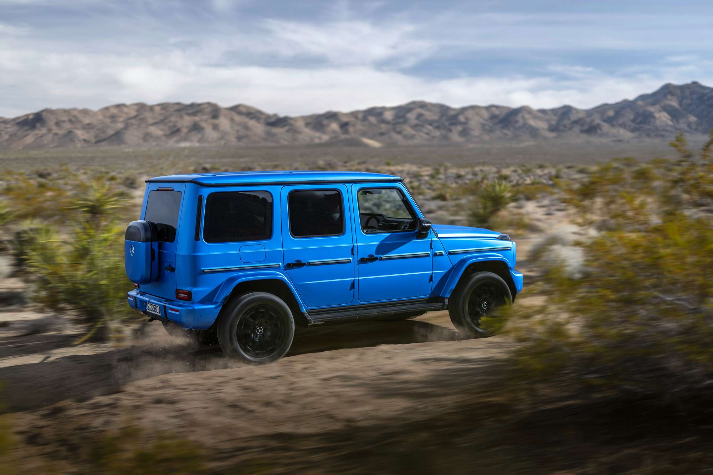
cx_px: 356
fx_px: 990
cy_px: 238
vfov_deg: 27.0
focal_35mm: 50
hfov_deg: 39.6
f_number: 1.2
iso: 64
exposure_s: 1/1250
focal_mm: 50
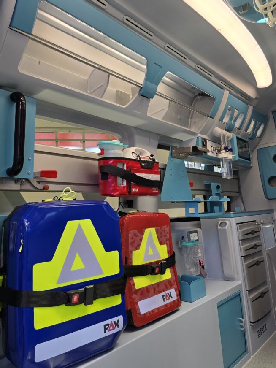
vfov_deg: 65.2
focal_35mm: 27
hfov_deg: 51.3
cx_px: 127
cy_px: 168
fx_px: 287
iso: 100
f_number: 1.7
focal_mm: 6.3
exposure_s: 1/180
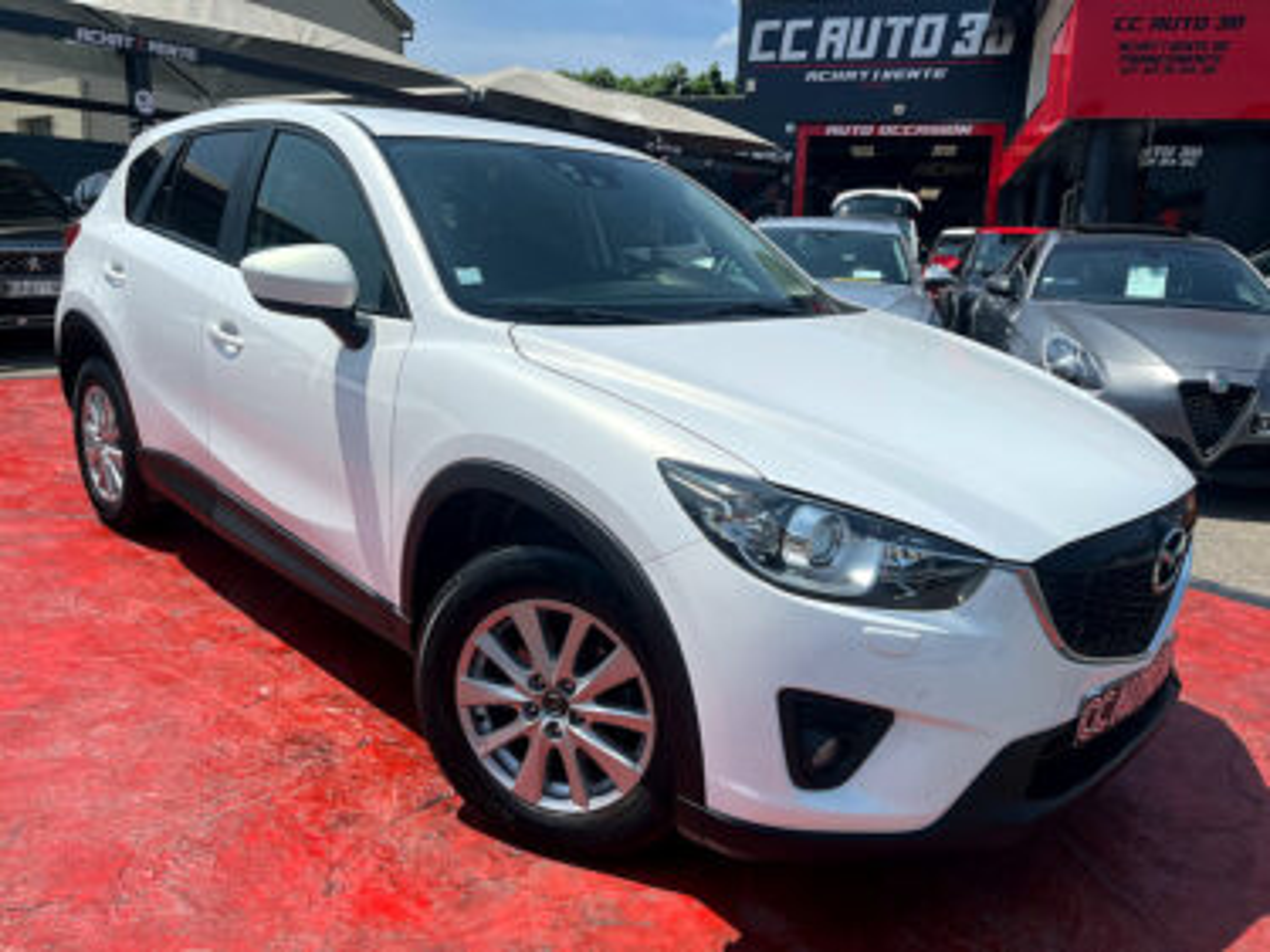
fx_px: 954
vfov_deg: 53.0
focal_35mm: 26
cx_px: 635
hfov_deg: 67.3
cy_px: 476
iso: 50
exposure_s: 1/7353
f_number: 1.6
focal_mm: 5.1
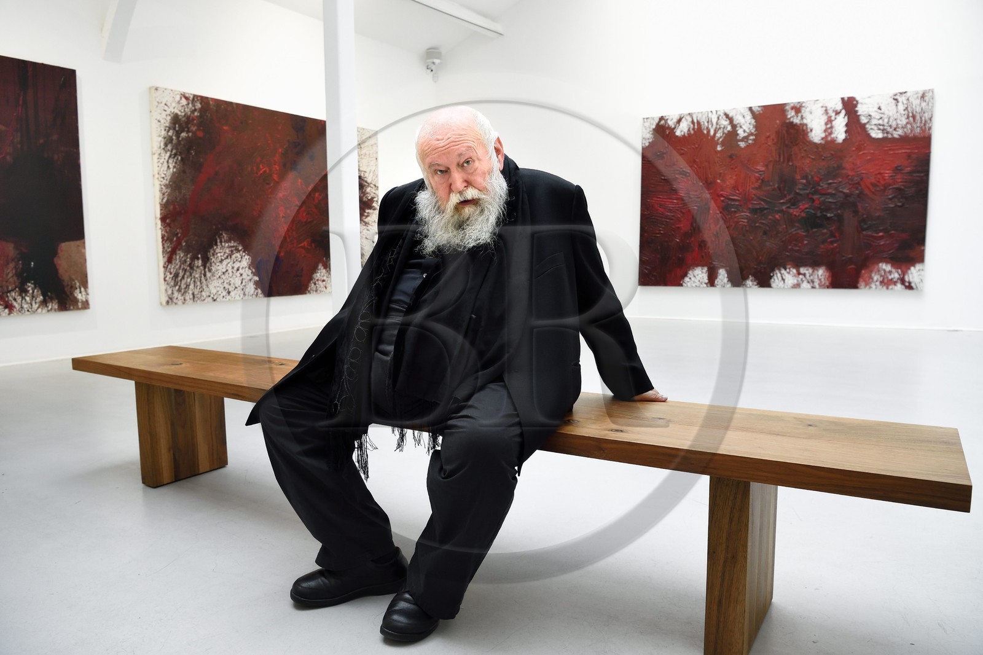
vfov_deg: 53.1
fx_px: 655
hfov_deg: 73.8
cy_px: 328
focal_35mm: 24
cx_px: 492
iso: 1600
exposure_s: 1/160
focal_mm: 24
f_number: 5
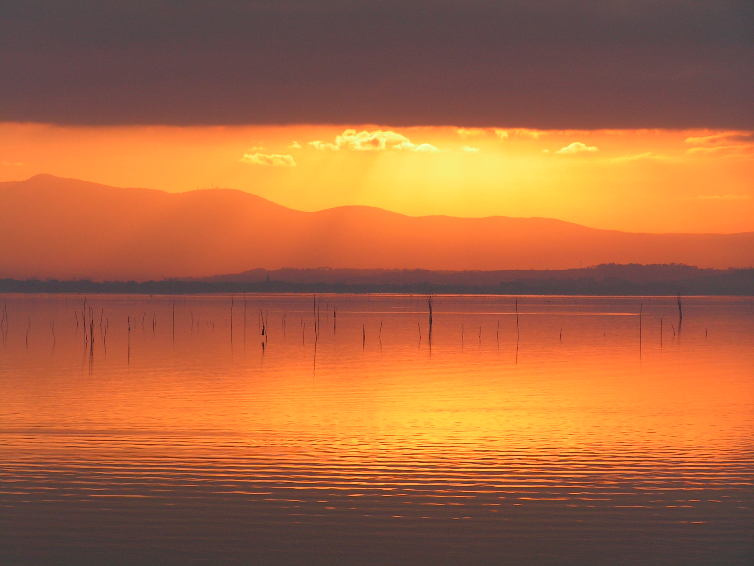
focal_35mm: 198
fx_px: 4313
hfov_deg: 10.0
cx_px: 377
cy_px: 283
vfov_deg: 7.5
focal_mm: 32.9
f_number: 5
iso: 50
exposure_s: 1/320
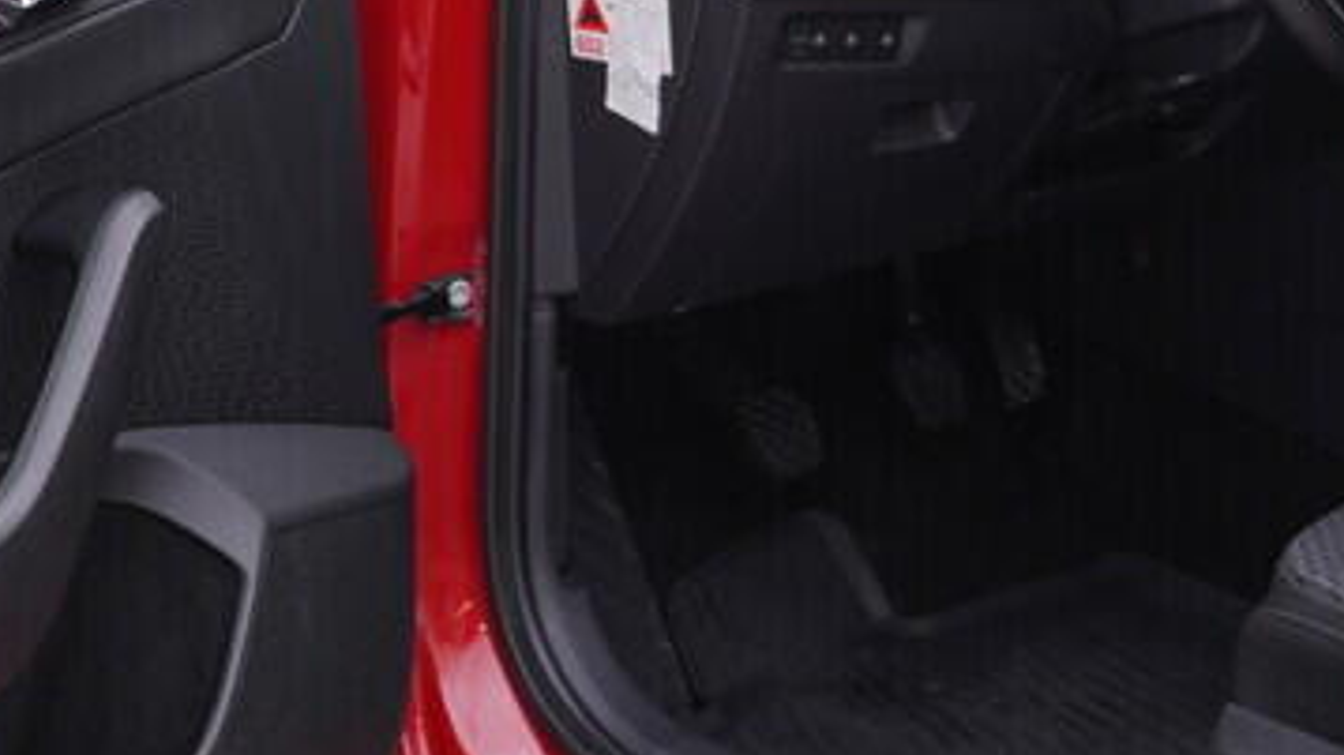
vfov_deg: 11.1
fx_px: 3847
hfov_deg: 19.8
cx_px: 488
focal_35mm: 108
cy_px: 2
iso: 125
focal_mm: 24
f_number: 3.5
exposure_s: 1/60
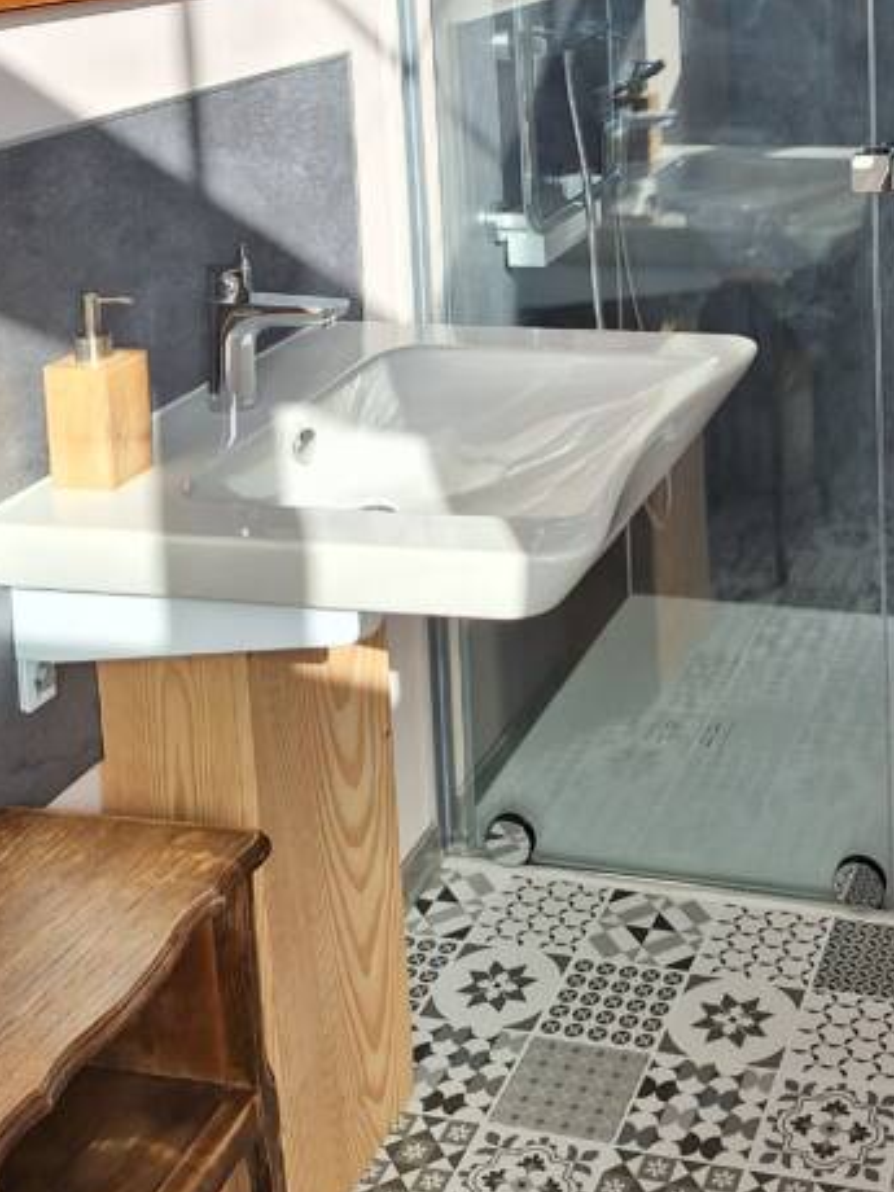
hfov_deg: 28.3
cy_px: 70
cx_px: 749
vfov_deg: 35.4
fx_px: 1722
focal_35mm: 50
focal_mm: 5.54
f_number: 1.8
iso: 40
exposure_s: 1/577
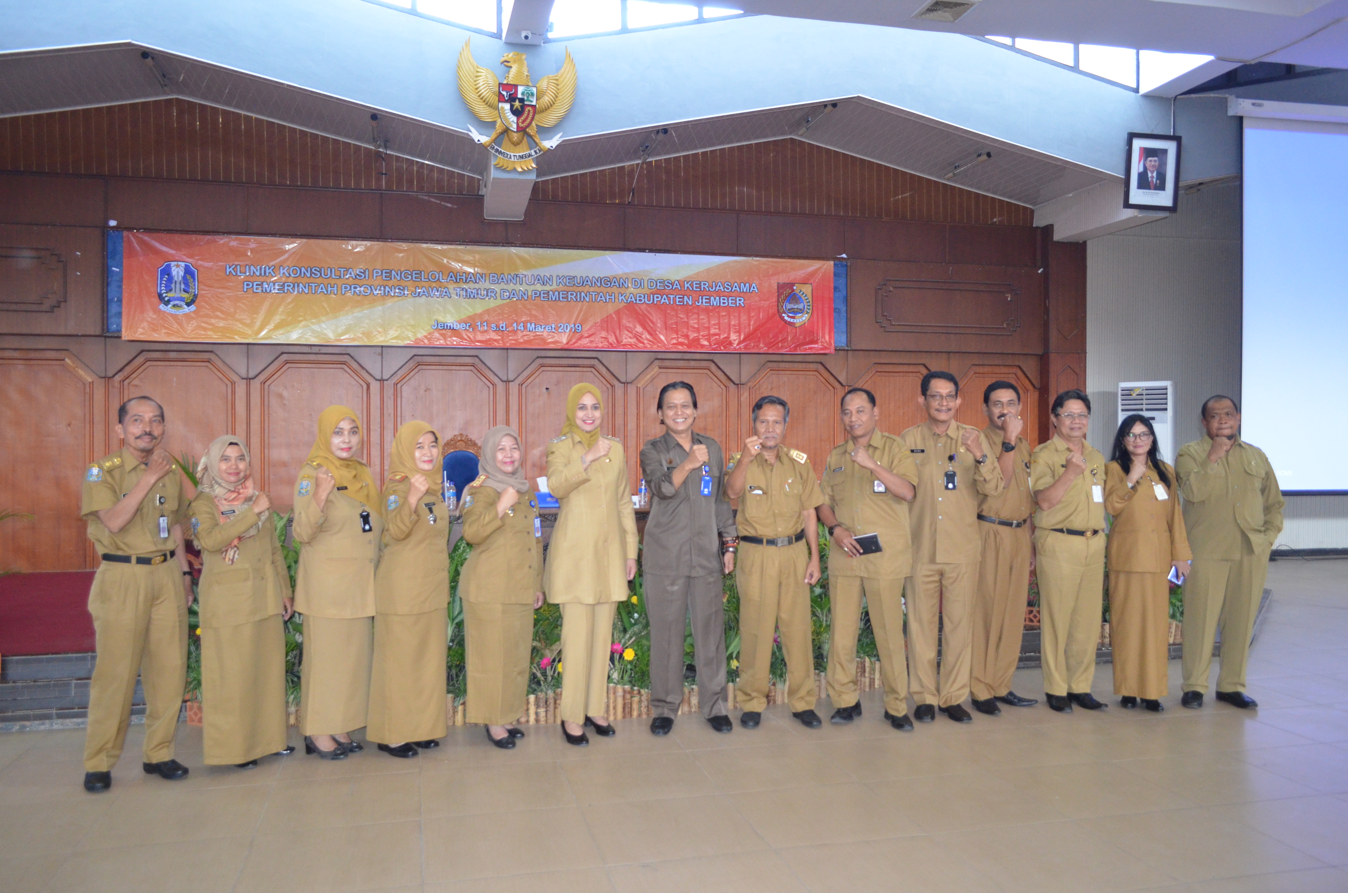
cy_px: 446
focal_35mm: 27
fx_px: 1009
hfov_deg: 67.5
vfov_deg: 47.7
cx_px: 674
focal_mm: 18
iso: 2000
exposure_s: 1/60
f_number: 3.5
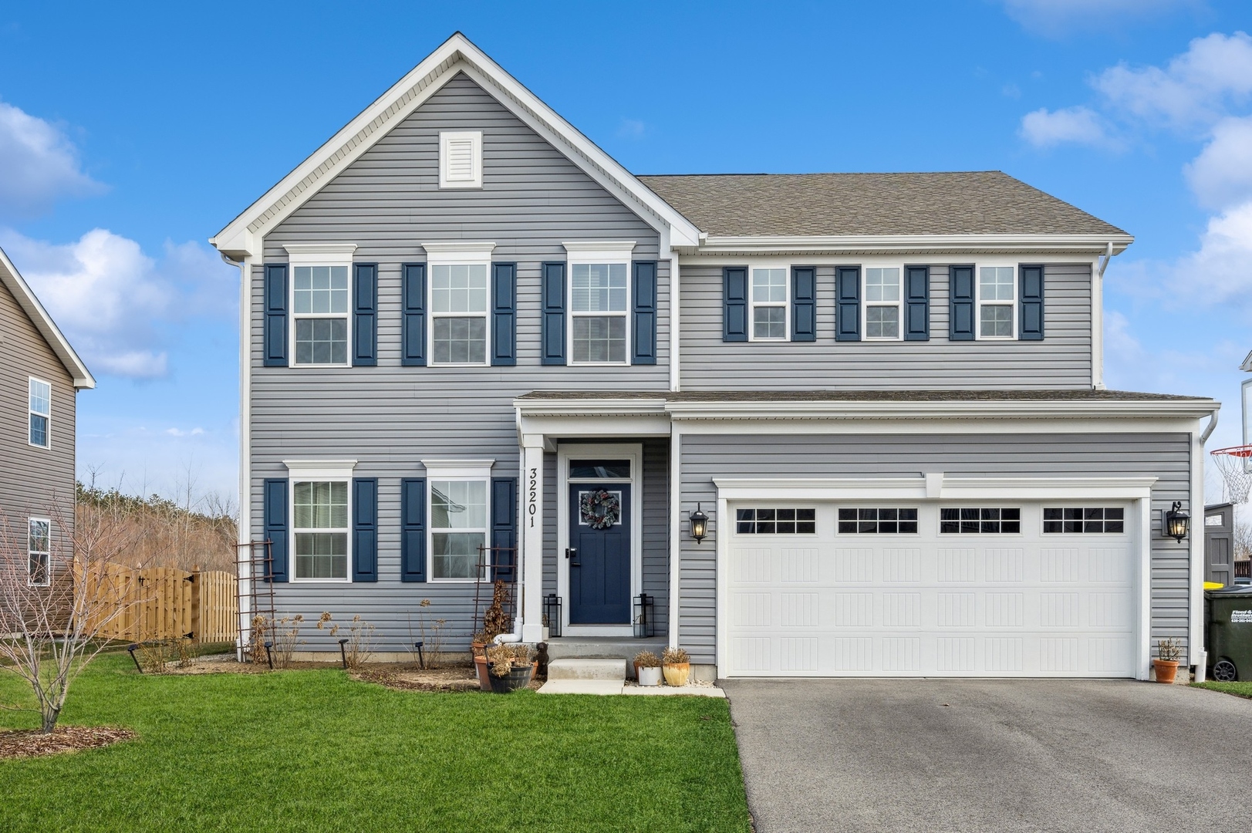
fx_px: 1077
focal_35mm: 31
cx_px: 626
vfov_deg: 42.3
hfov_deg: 60.3
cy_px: 416
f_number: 9.5
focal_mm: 21
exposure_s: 1/350
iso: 200
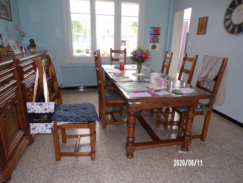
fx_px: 168
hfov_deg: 71.6
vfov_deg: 56.8
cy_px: 92
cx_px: 122
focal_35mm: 24
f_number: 3
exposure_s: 1/34
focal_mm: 4.3
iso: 113
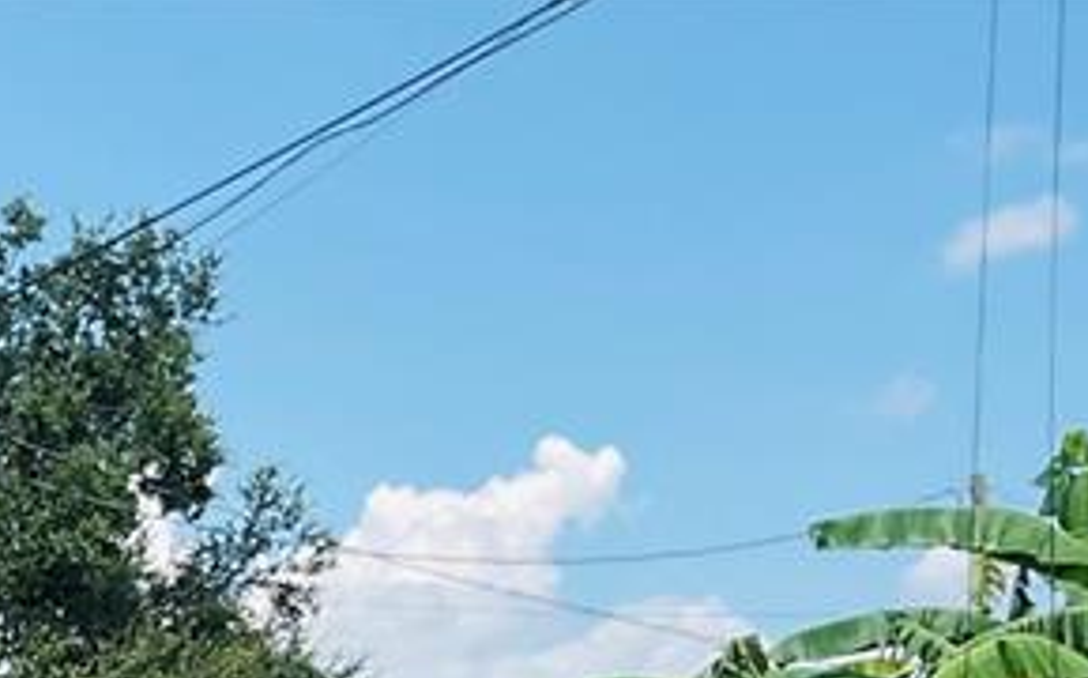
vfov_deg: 10.8
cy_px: 1439
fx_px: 3229
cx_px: -651
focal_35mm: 109
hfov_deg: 16.9
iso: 16
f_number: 1.8
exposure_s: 1/997
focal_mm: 3
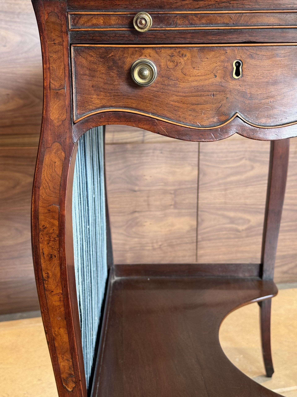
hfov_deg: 30.3
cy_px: 198
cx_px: 148
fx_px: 549
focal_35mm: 48
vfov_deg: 39.7
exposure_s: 1/50
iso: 80
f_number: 1.78
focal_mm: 6.76
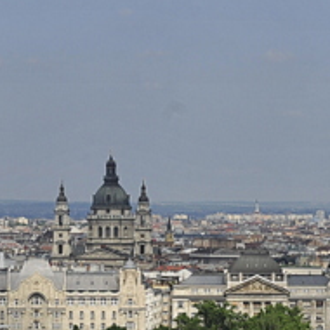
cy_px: 150
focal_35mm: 179
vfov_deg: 9.8
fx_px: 1931
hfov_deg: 9.8
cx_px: 80
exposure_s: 1/1000
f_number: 8
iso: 200
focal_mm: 50
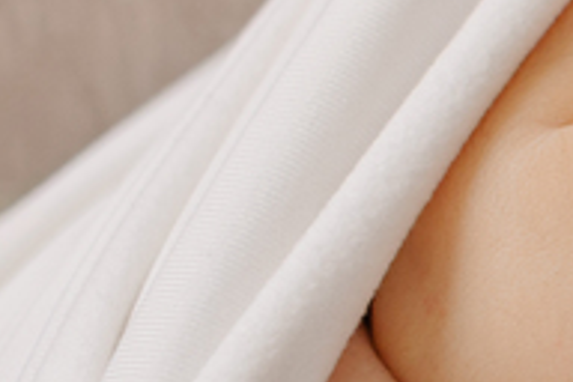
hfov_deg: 6.2
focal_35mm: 312
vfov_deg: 4.4
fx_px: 4966
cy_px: -119
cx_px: 1606
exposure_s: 1/200
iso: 320
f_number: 3.5
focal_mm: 50
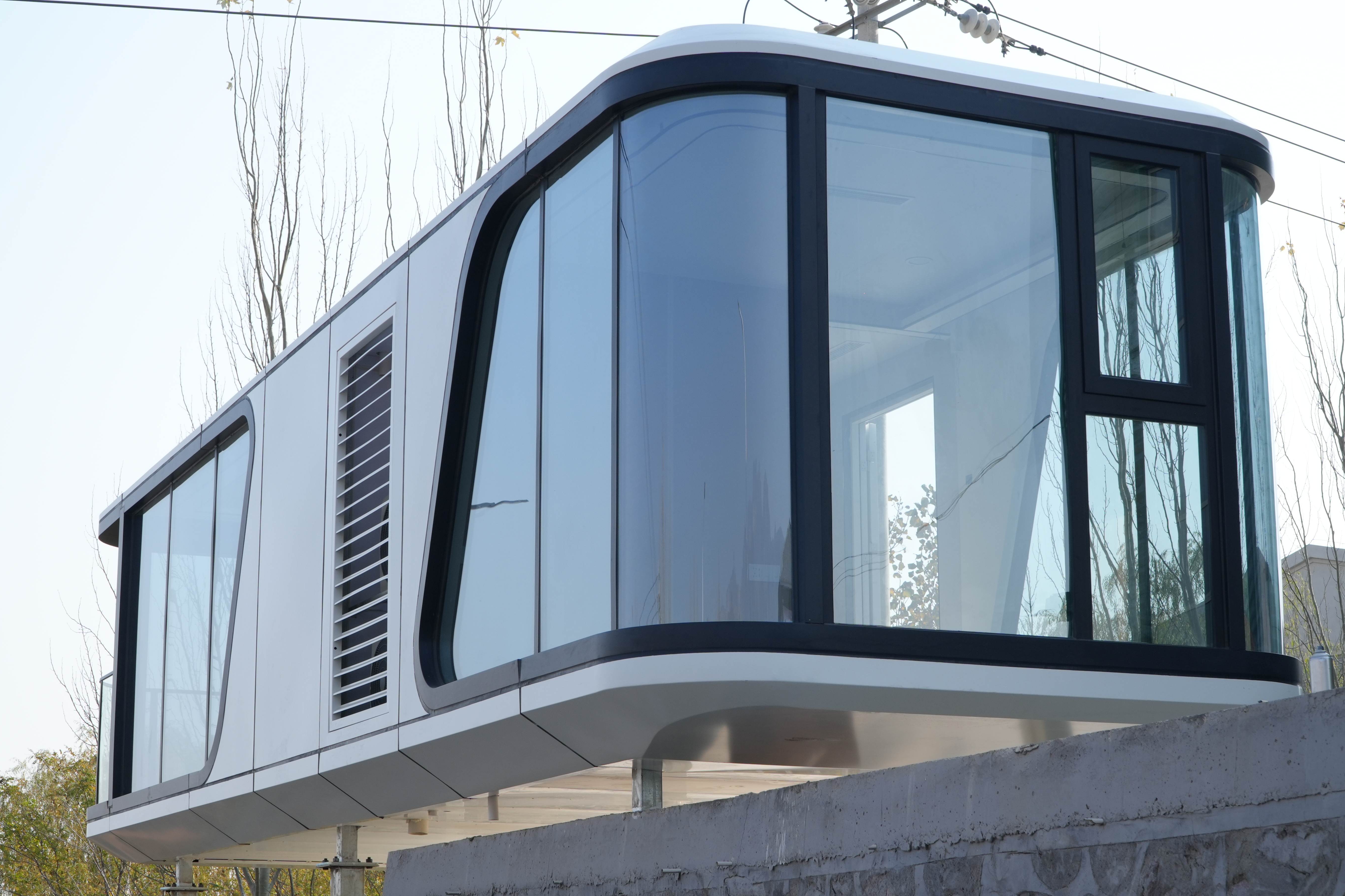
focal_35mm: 57
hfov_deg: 35.3
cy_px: 404
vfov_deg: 23.9
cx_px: 659
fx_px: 2113
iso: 200
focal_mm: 33
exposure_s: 1/320
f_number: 8
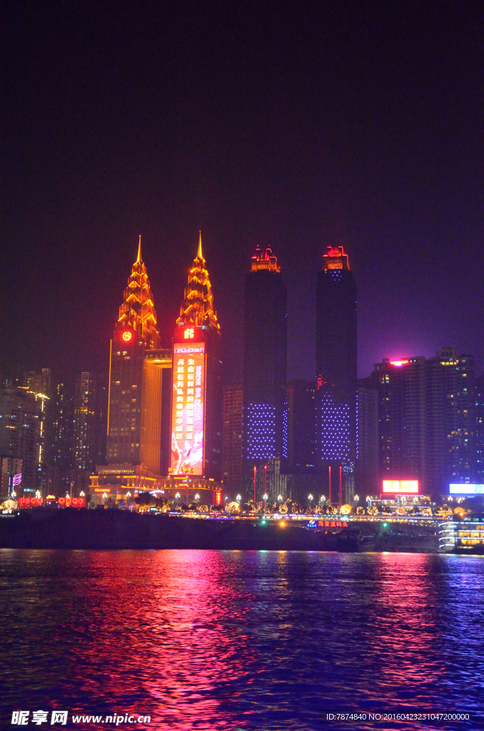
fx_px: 1064
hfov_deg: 25.6
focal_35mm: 52
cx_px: 242
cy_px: 366
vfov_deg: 37.9
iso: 6400
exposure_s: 1/25
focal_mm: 35
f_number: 4.5
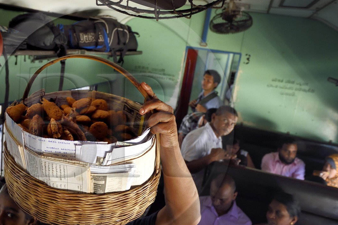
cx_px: 103
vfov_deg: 36.8
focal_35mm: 36
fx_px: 338
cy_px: 126
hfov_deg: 51.8
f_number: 5
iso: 1600
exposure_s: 1/60
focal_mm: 24
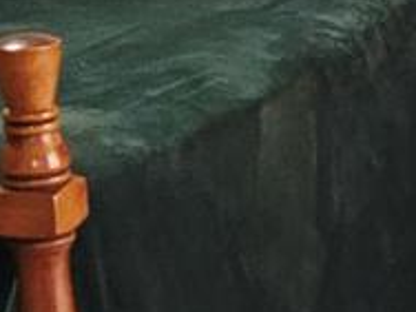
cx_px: 918
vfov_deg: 8.0
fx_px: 2211
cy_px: -22
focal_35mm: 184
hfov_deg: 9.8
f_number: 1.8
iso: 100
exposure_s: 1/30
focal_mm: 6.7
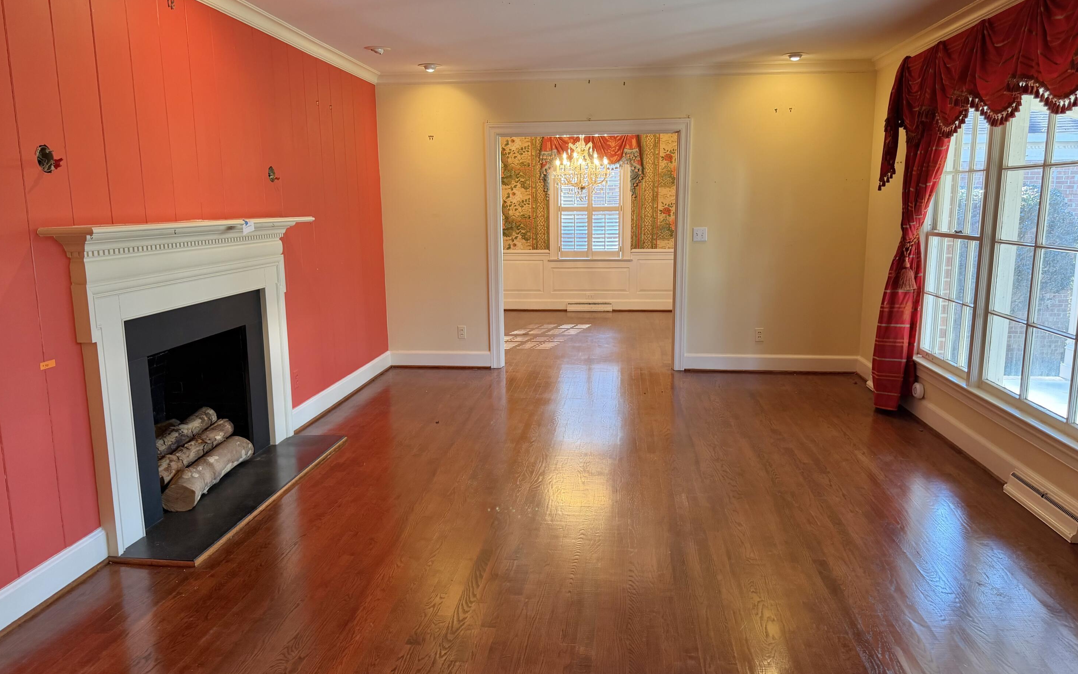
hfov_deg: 70.4
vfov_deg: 47.6
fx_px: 764
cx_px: 549
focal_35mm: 26
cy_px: 333
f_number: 1.78
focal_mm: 6.76
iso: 160
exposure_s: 1/60
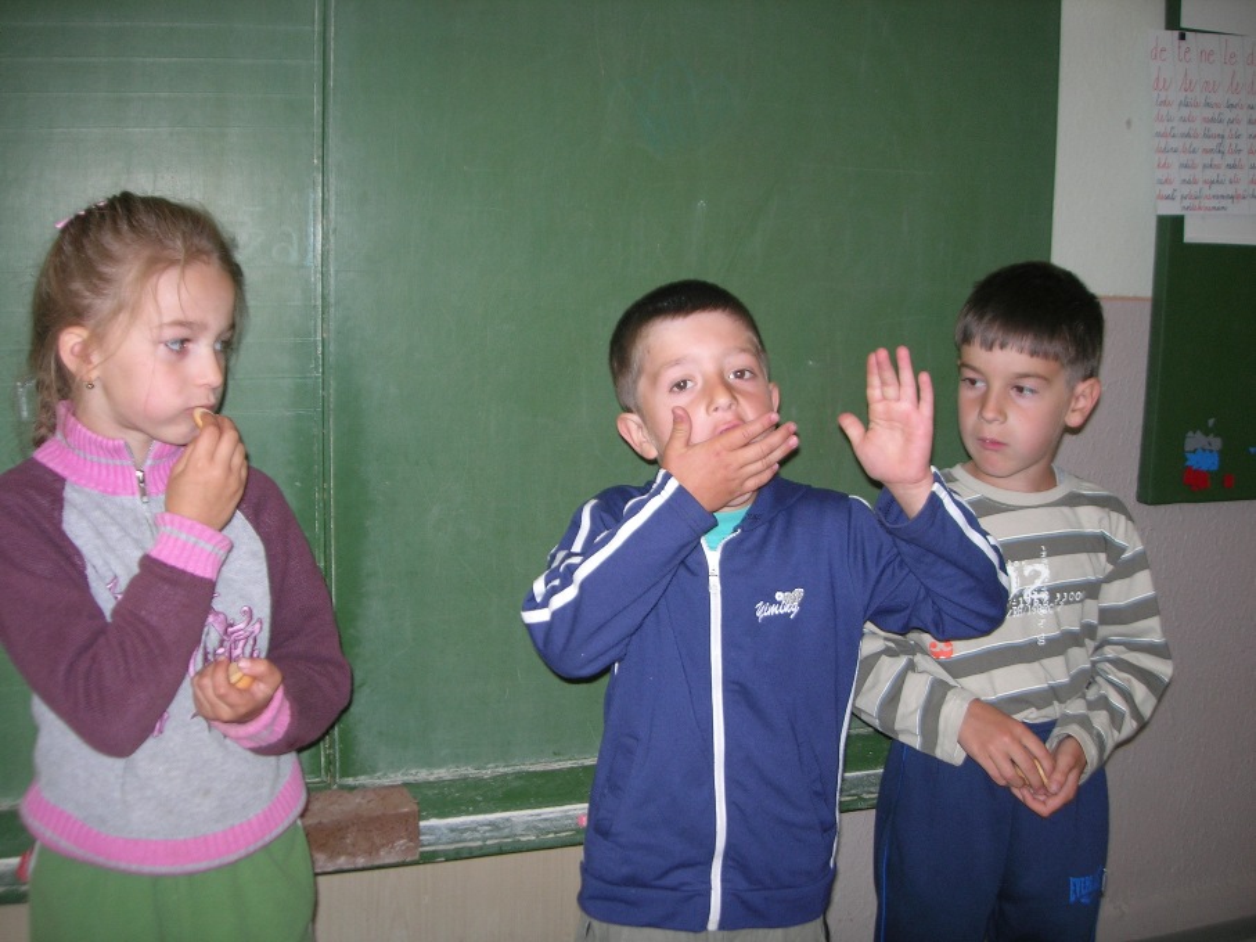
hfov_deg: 49.0
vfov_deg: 37.7
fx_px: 1379
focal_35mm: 38
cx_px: 628
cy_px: 471
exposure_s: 1/60.1
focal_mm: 7.8
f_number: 2.8
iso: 64
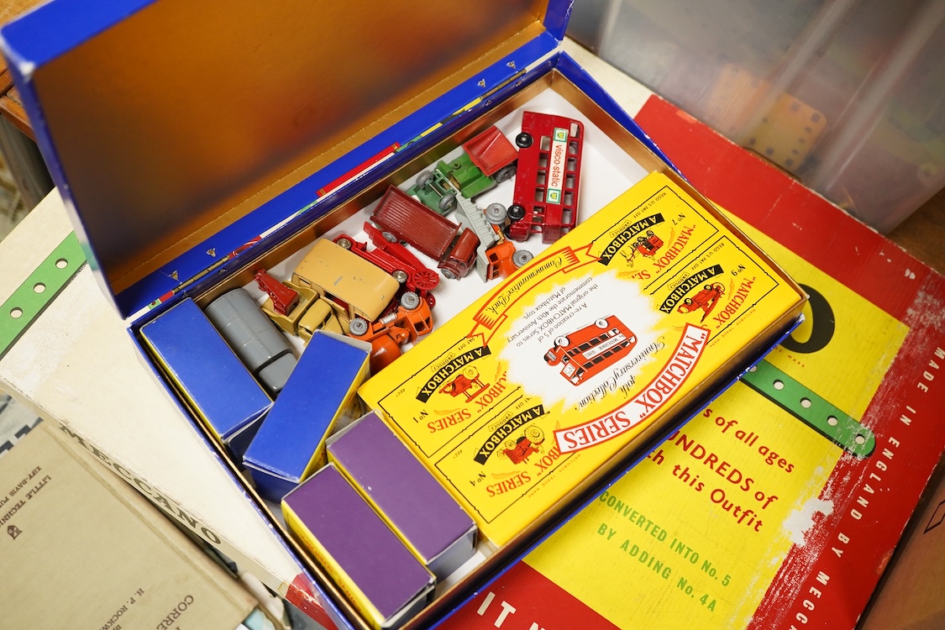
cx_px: 472
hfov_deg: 43.6
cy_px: 315
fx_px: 1181
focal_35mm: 45
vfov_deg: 29.9
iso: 2000
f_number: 7.1
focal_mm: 30
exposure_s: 1/100
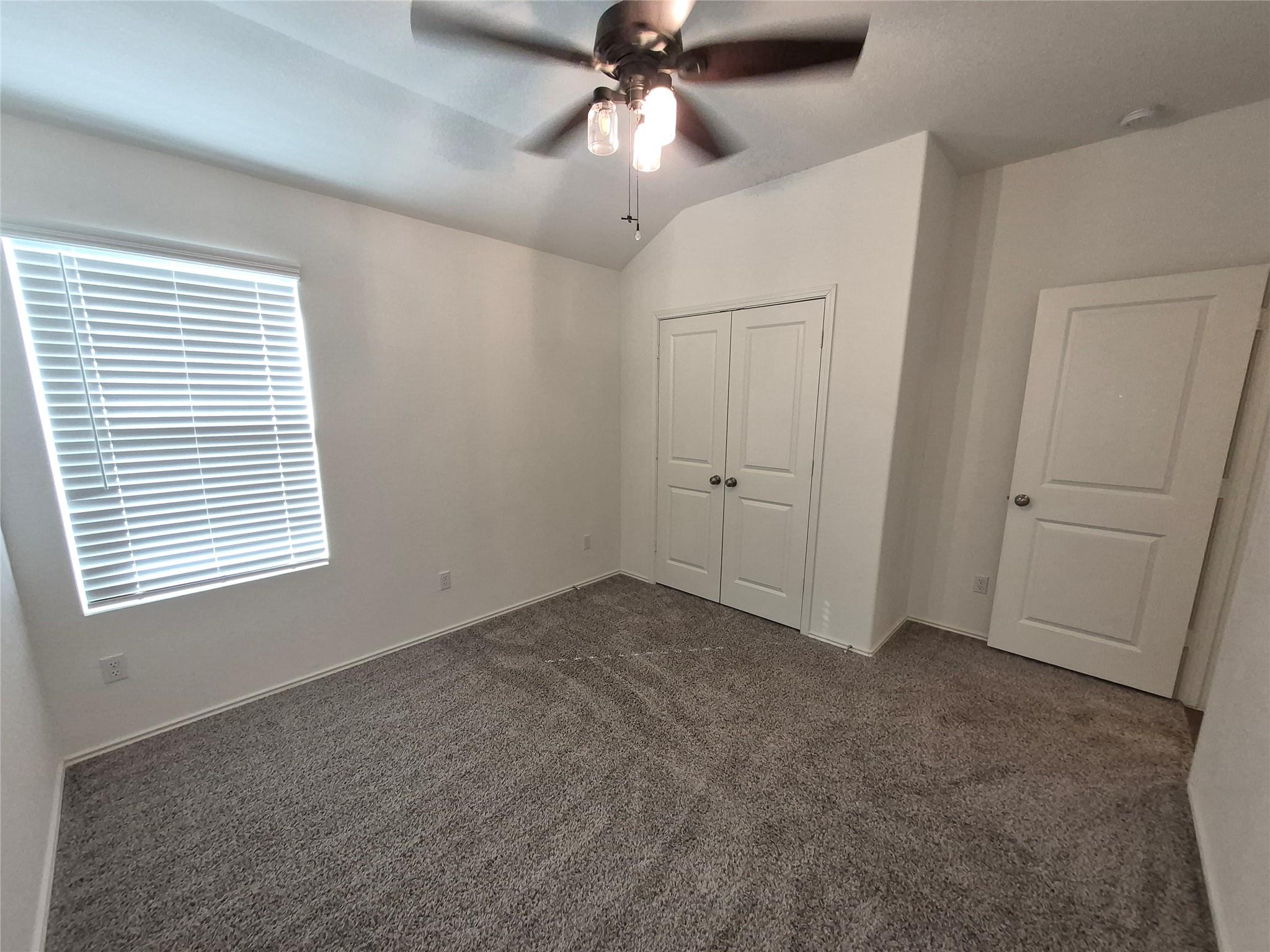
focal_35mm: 13
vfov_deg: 89.9
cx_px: 635
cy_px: 476
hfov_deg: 106.2
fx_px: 477
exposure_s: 1/60
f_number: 2.2
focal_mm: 1.74
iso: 200
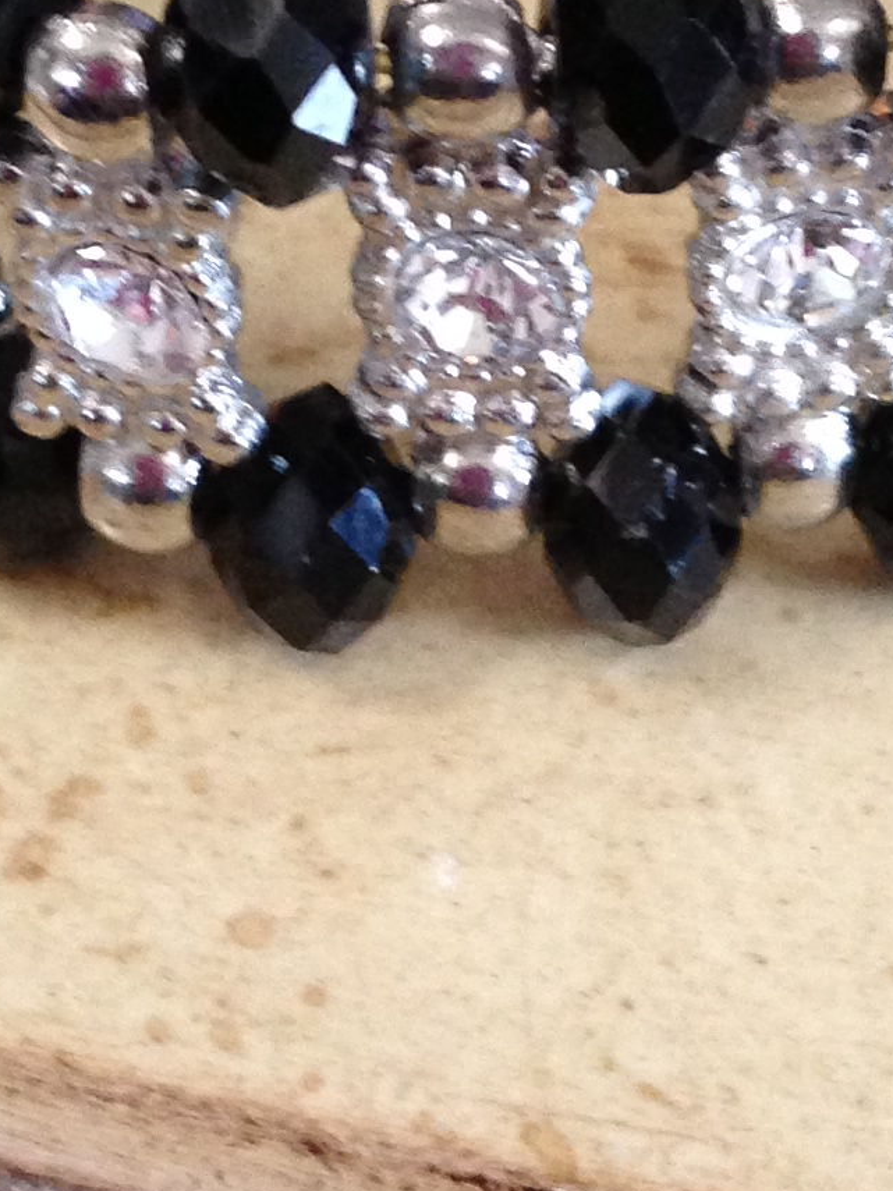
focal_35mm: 126
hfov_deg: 11.7
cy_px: 774
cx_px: 687
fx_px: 4335
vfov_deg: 15.6
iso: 250
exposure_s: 1/20
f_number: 2.4
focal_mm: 4.13
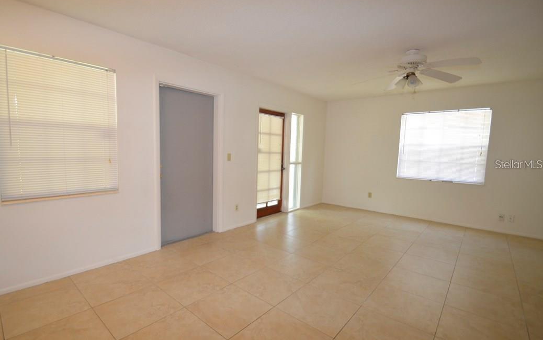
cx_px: 260
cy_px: 164
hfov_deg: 97.7
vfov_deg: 71.2
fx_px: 237
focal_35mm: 16
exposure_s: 1/60
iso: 640
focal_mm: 10
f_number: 4
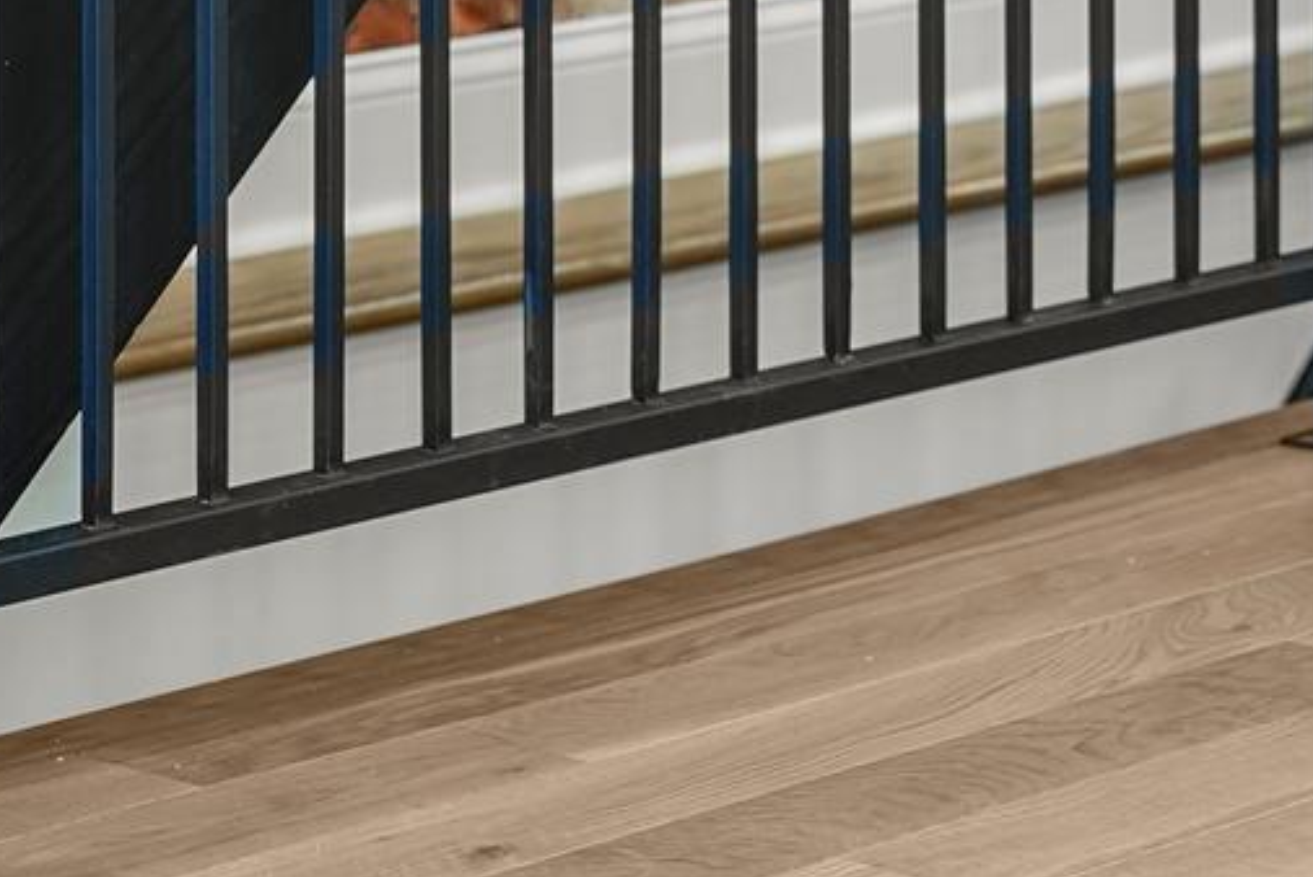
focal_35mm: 175
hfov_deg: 11.7
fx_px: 6379
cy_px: -787
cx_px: 296
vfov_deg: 7.6
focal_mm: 43.2
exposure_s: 1/40
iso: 800
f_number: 2.8
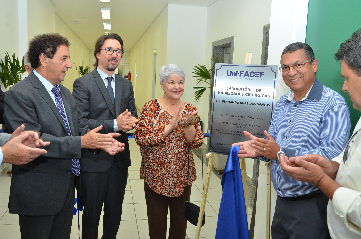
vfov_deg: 39.8
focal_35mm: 33
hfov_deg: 57.3
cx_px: 180
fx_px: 330
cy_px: 120
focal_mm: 22
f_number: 7.1
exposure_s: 1/60
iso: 800
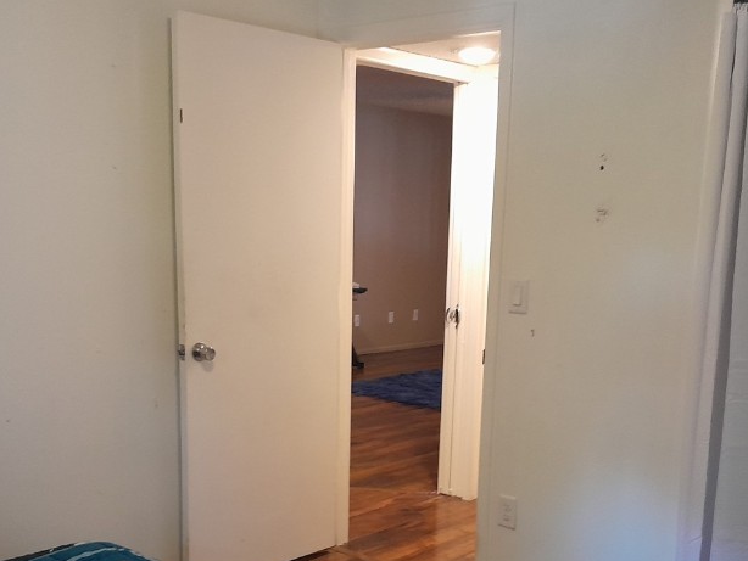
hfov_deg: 42.1
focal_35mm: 45
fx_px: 973
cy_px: 437
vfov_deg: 31.5
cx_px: 389
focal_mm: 4
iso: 400
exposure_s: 1/30
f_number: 1.8
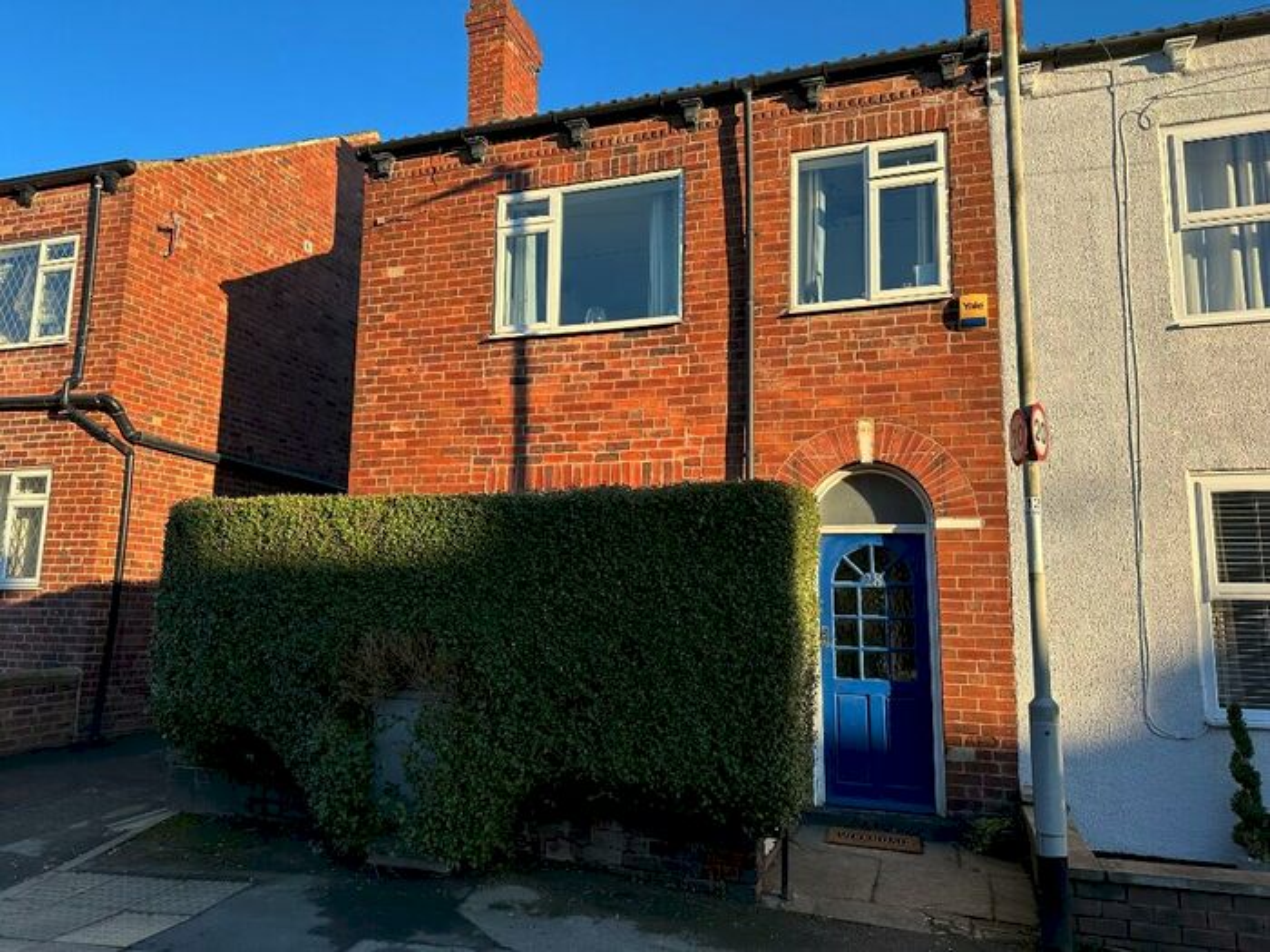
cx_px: 635
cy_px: 476
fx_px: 881
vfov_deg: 56.8
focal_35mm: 24
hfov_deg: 71.6
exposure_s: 1/1412
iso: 80
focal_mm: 6.86
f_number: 1.78
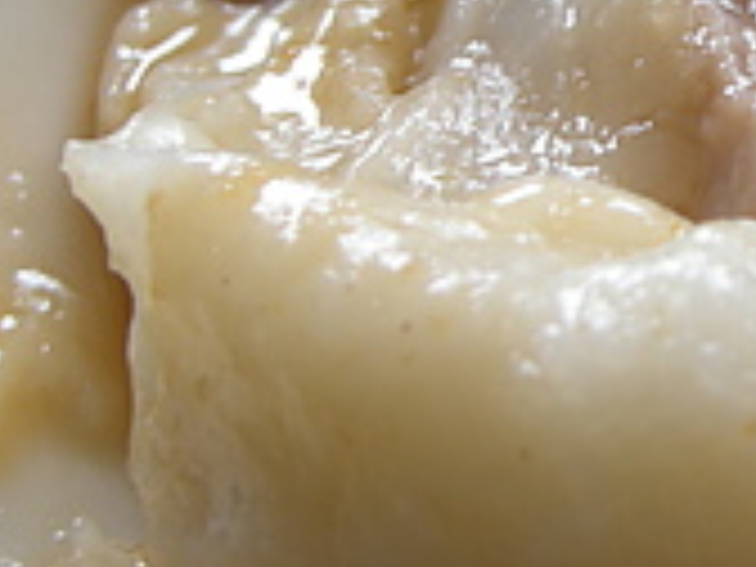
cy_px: 144
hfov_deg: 15.4
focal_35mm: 125
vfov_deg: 11.8
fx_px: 2730
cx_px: 832
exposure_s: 1/18
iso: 64
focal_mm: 7.5
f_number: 2.7
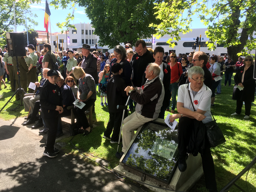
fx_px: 214
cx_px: 128
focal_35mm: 29
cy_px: 96
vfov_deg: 48.2
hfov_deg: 61.7
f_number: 2.2
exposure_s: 1/377
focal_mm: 4.15
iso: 25
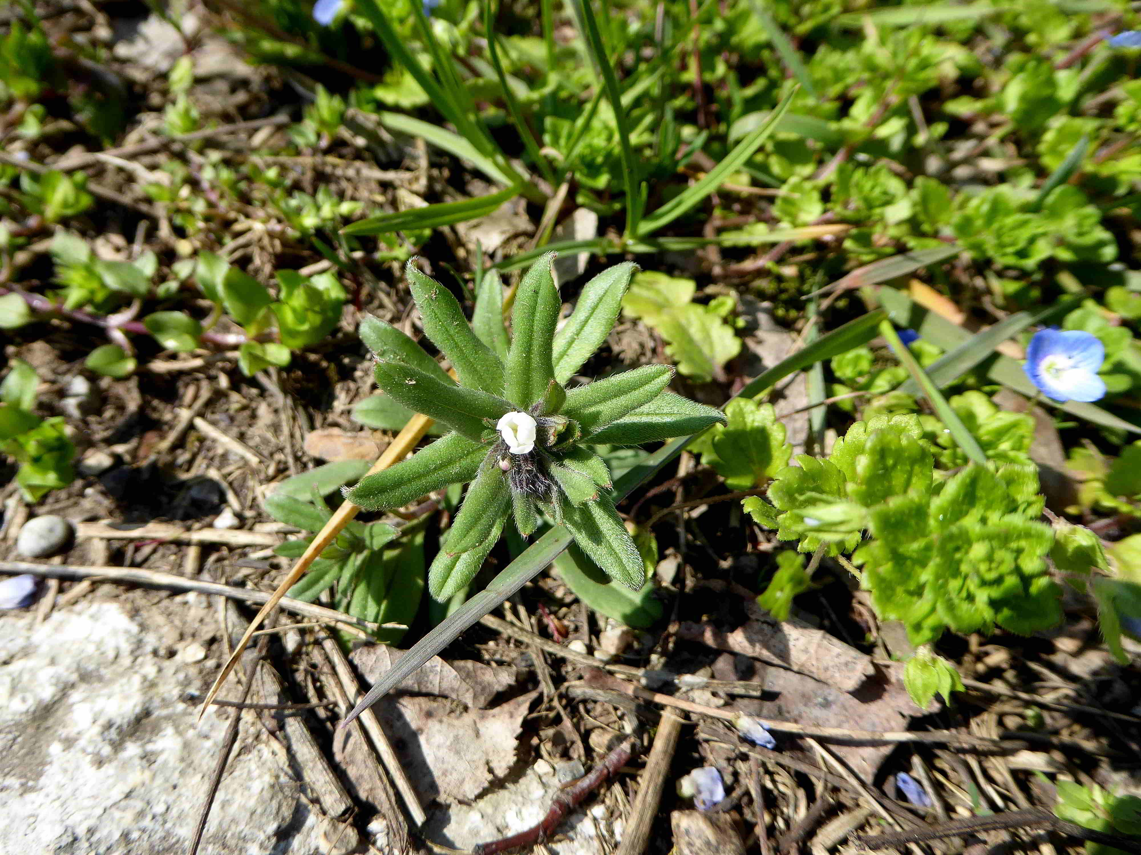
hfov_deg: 61.7
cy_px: 428
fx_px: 956
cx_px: 570
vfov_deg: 48.2
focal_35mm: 29
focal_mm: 5
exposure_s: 1/500
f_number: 3.5
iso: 80
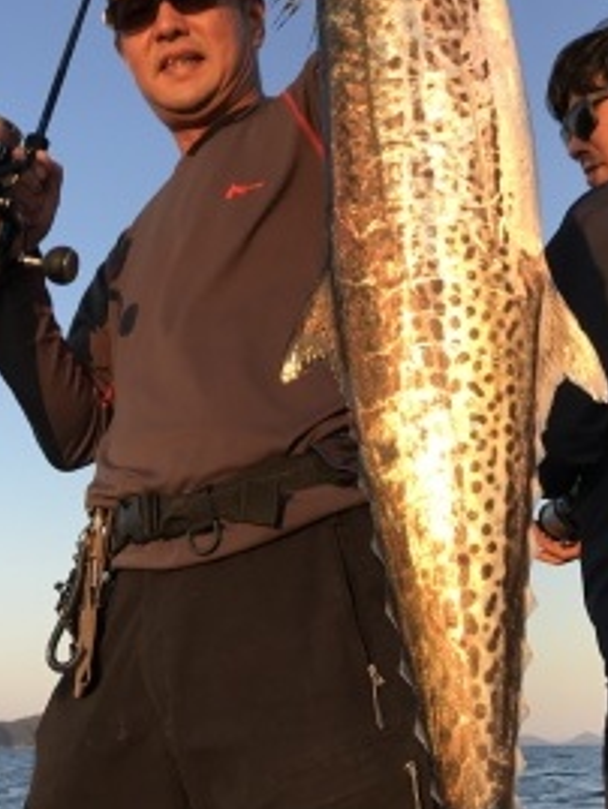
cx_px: 260
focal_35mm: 51
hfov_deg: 28.5
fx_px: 1193
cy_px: 328
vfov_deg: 37.3
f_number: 1.8
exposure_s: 1/699
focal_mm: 3.99
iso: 20
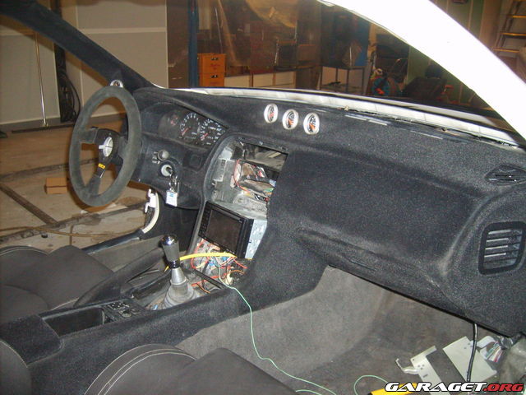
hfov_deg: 52.6
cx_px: 263
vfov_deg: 40.7
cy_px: 198
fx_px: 532
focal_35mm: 35
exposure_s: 1/45
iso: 186
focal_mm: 5.8
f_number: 2.8
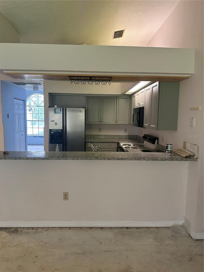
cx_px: 102
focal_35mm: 24
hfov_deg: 56.8
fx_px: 189
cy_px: 136
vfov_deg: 71.6
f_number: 1.78
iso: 200
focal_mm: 6.86
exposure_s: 1/90
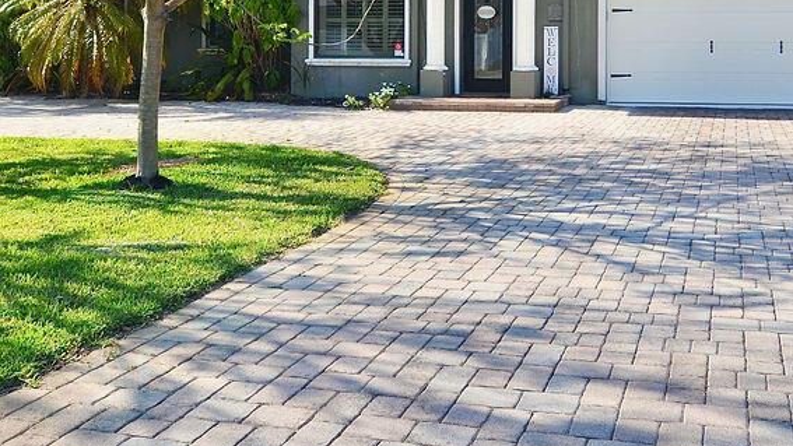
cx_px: 424
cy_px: 20
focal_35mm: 34
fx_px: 715
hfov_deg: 58.0
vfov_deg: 32.4
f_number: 8
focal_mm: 12
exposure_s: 1/250
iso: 125
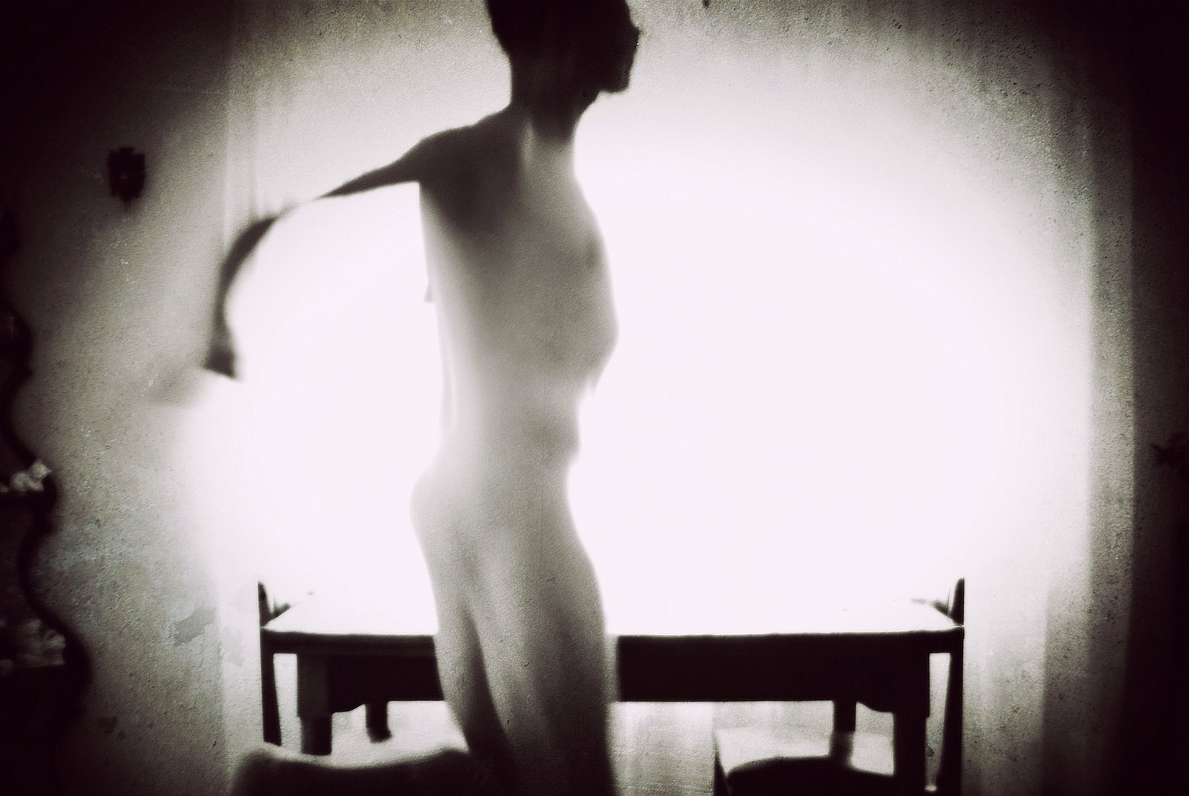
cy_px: 398
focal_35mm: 39
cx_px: 594
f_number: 4.5
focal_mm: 26
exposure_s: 1/30
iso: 200
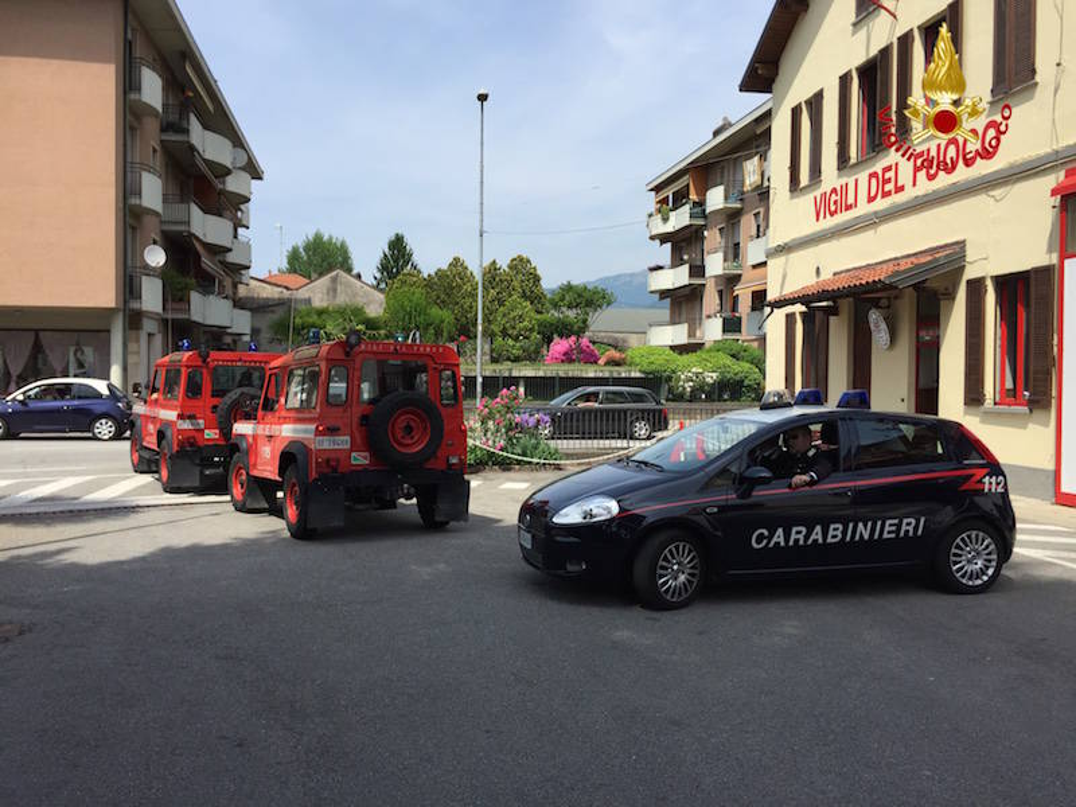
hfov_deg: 61.7
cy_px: 404
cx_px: 538
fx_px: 901
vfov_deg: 48.2
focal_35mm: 29
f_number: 2.2
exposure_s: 1/1980
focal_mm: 4.15
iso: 32
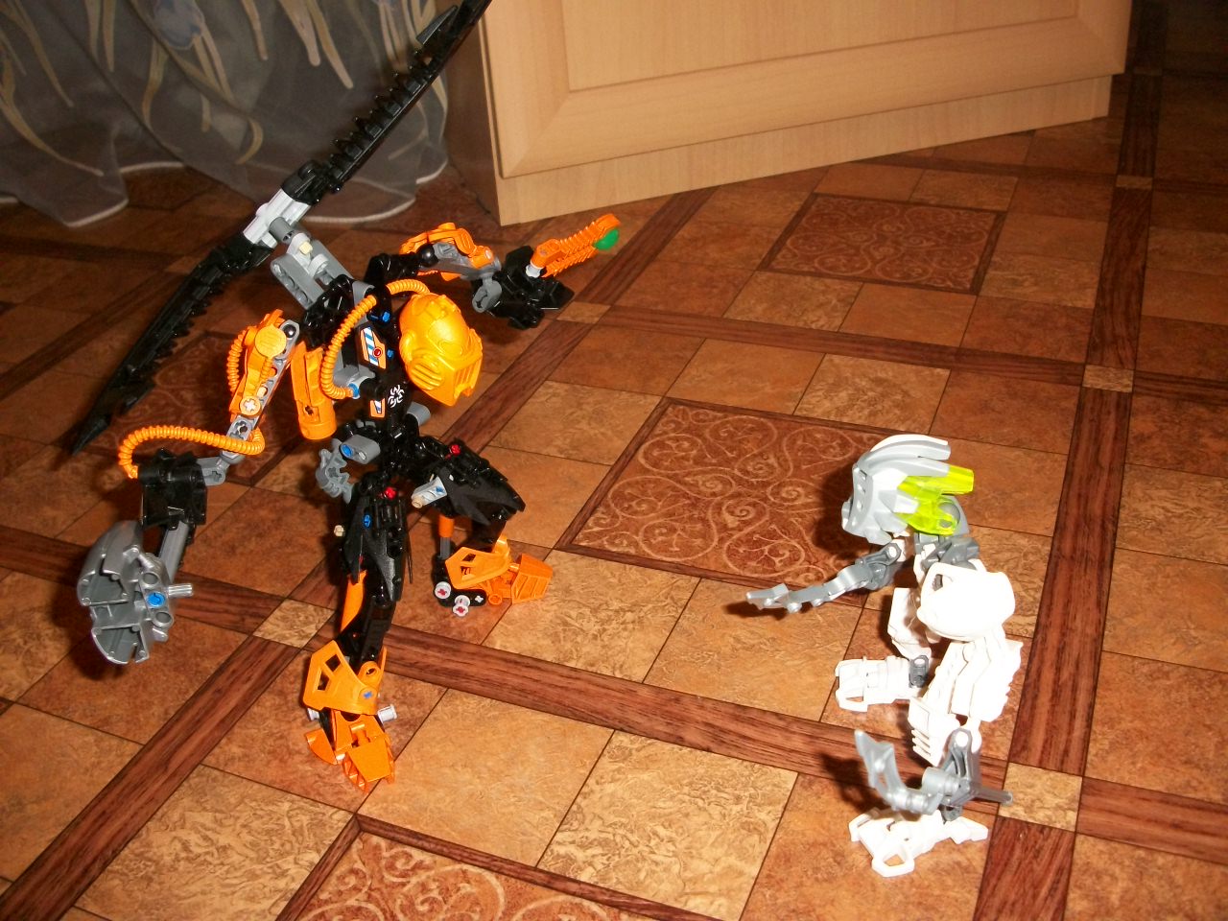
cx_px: 614
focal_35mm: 35
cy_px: 460
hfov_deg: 52.6
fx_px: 1242
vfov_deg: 40.7
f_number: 3.1
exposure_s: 1/125
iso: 250
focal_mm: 6.3
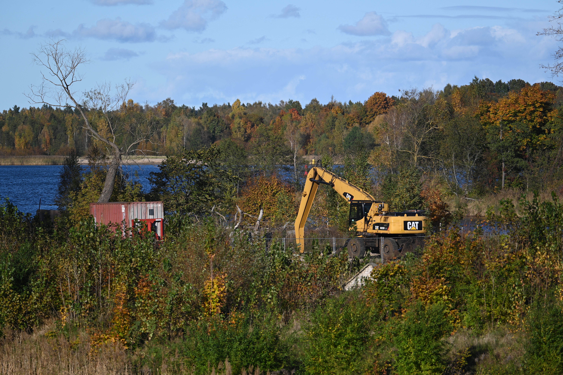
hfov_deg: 8.6
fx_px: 3751
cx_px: 282
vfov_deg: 5.7
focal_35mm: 240
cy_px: 188
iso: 100
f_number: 5.3
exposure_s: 1/800
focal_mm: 240
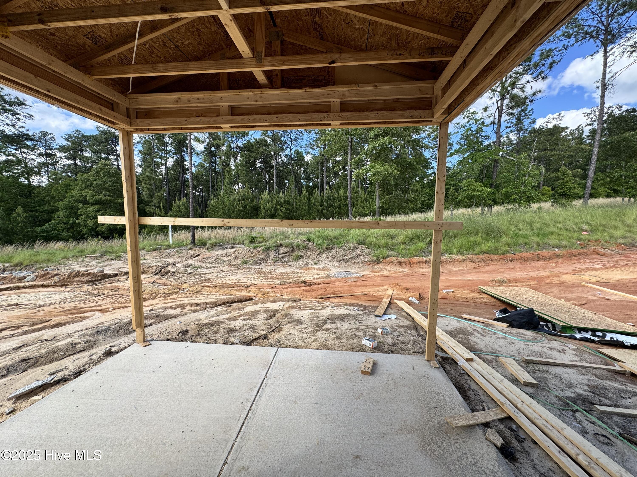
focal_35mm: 14
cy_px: 238
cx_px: 318
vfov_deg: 85.7
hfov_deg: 102.1
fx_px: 258
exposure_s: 1/529
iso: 40
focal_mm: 2.22
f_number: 2.2
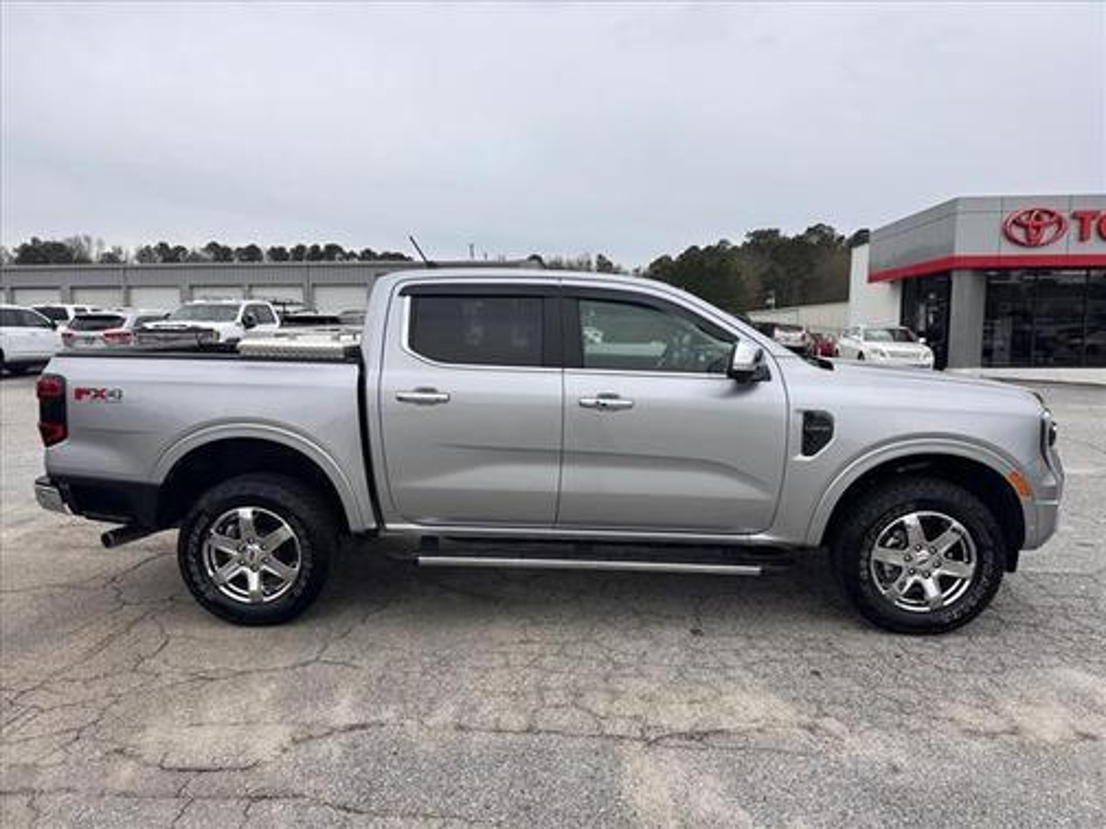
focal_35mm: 24
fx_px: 767
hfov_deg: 71.6
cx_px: 553
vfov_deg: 56.8
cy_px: 414
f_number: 1.78
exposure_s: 1/1374
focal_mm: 6.86
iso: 80
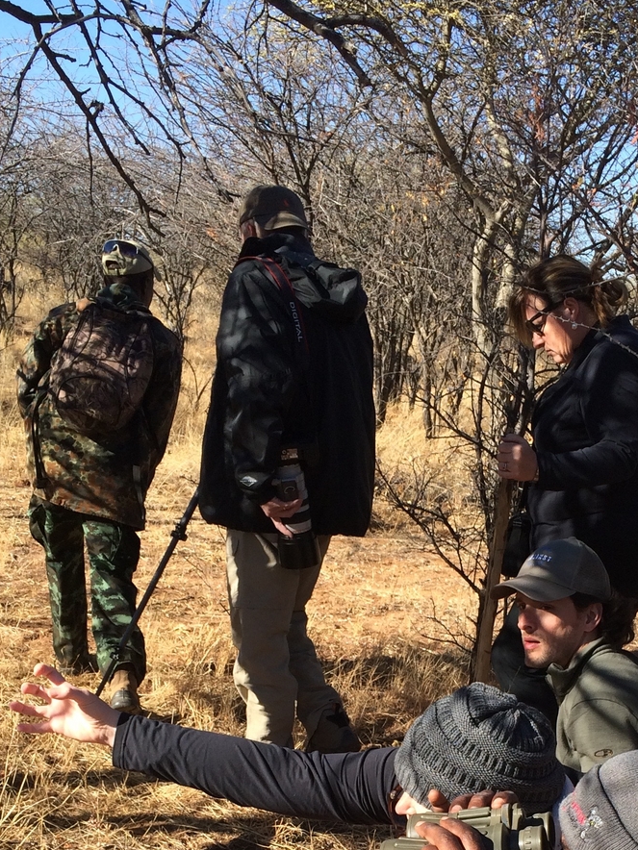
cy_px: 809
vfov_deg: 32.2
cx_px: 440
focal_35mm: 56
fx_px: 1376
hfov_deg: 25.9
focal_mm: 4.15
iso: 32
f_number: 2.2
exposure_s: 1/977
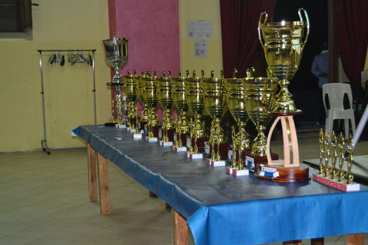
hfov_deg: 32.9
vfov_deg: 22.3
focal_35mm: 61
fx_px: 624
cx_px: 183
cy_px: 123
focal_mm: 40
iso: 3200
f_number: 5
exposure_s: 1/60
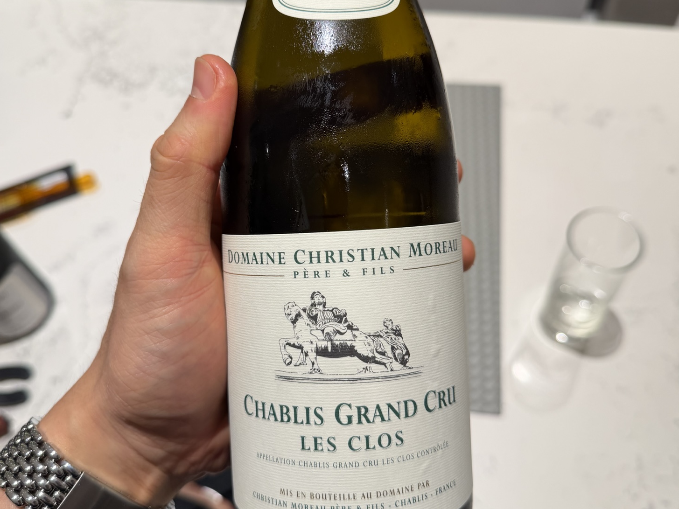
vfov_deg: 42.8
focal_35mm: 33
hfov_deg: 55.4
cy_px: 215
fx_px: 647
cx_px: 334
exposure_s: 1/100
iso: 80
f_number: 1.78
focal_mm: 6.76
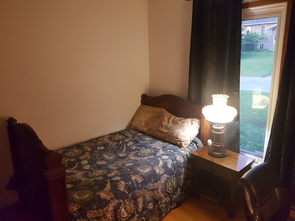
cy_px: 110
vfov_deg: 53.1
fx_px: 222
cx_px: 148
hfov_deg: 67.3
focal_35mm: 26
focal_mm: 4.2
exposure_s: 1/60
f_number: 1.7
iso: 800
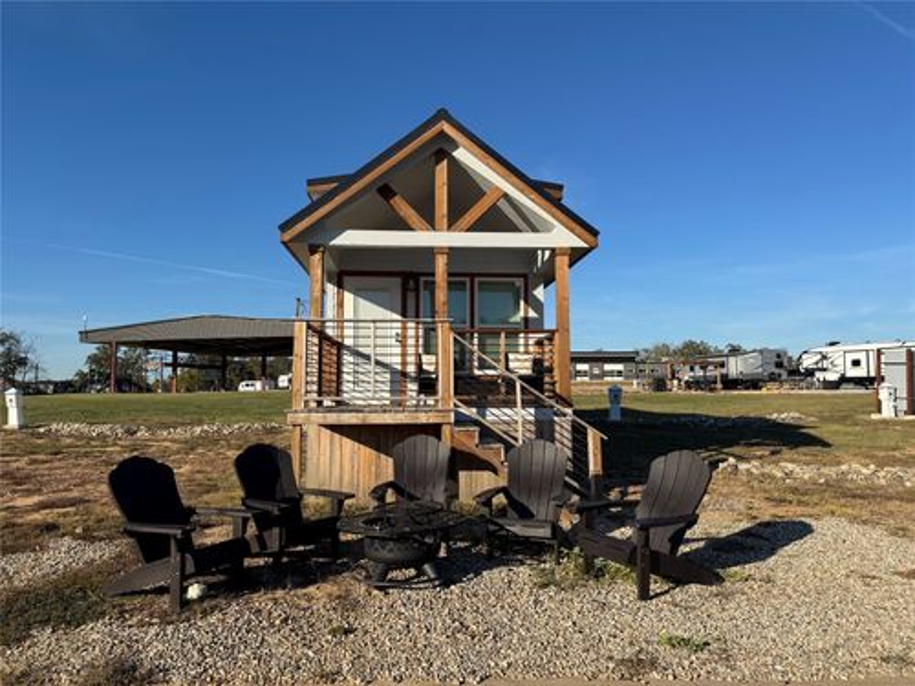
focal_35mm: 24
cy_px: 343
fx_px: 634
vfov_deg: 56.8
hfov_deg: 71.6
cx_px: 458
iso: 80
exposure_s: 1/5348
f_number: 1.78
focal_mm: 6.76
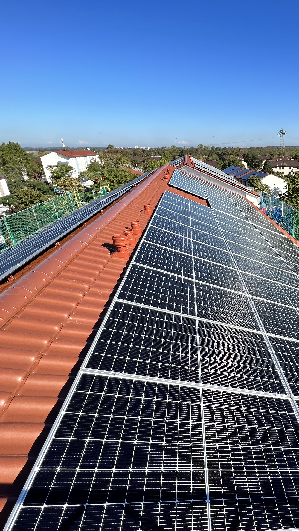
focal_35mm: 19
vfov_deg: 89.6
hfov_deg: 50.3
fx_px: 268
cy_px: 266
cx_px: 280
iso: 32
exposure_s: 1/978
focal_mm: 1.57
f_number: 1.8
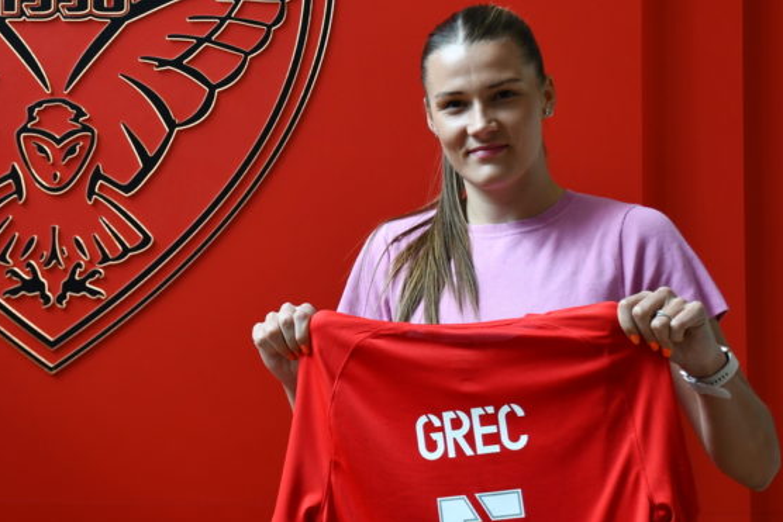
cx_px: 197
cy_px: 188
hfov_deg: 19.3
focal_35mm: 105
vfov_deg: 13.0
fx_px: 2284
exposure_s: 1/250
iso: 400
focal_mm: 38
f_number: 5
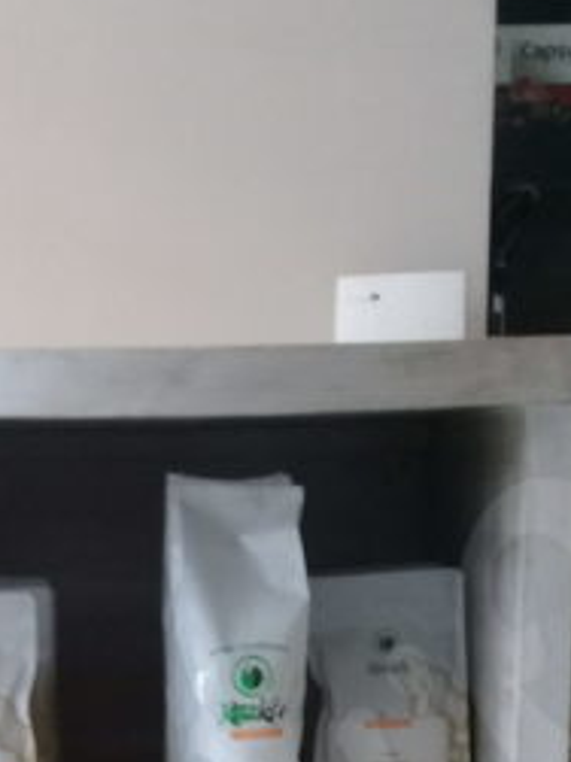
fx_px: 2179
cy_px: 1141
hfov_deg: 14.9
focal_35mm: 99
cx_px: 149
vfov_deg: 17.8
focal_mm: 3.3
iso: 80
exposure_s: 1/33
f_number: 2.2
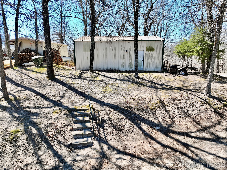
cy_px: 85
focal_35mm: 24
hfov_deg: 71.6
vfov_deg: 56.8
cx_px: 114
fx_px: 157
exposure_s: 1/1000
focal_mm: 12.29
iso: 130
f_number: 2.8
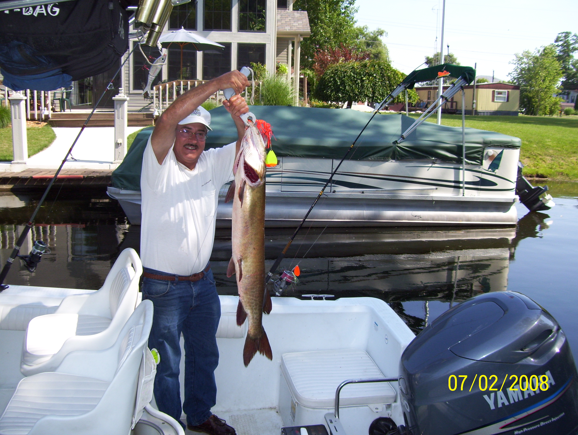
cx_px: 289
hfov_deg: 51.3
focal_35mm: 36
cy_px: 218
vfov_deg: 39.7
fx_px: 602
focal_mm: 6
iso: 80
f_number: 2.7
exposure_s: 1/500
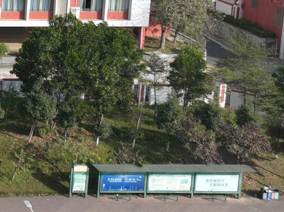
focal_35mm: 105
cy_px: -63
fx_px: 861
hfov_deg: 14.8
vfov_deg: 13.6
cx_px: -310
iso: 100
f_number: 2.8
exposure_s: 1/1600
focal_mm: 12.29
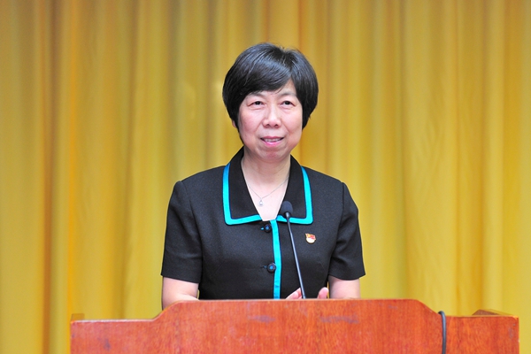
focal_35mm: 70
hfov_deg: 28.8
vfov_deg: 19.5
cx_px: 266
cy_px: 177
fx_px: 1032
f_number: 3.5
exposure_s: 1/100
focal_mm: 70
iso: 800
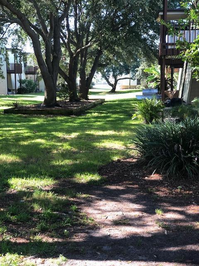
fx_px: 437
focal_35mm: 57
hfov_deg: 25.7
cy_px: 133
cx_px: 100
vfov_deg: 33.8
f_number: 2.8
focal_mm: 6.6
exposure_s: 1/60
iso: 25
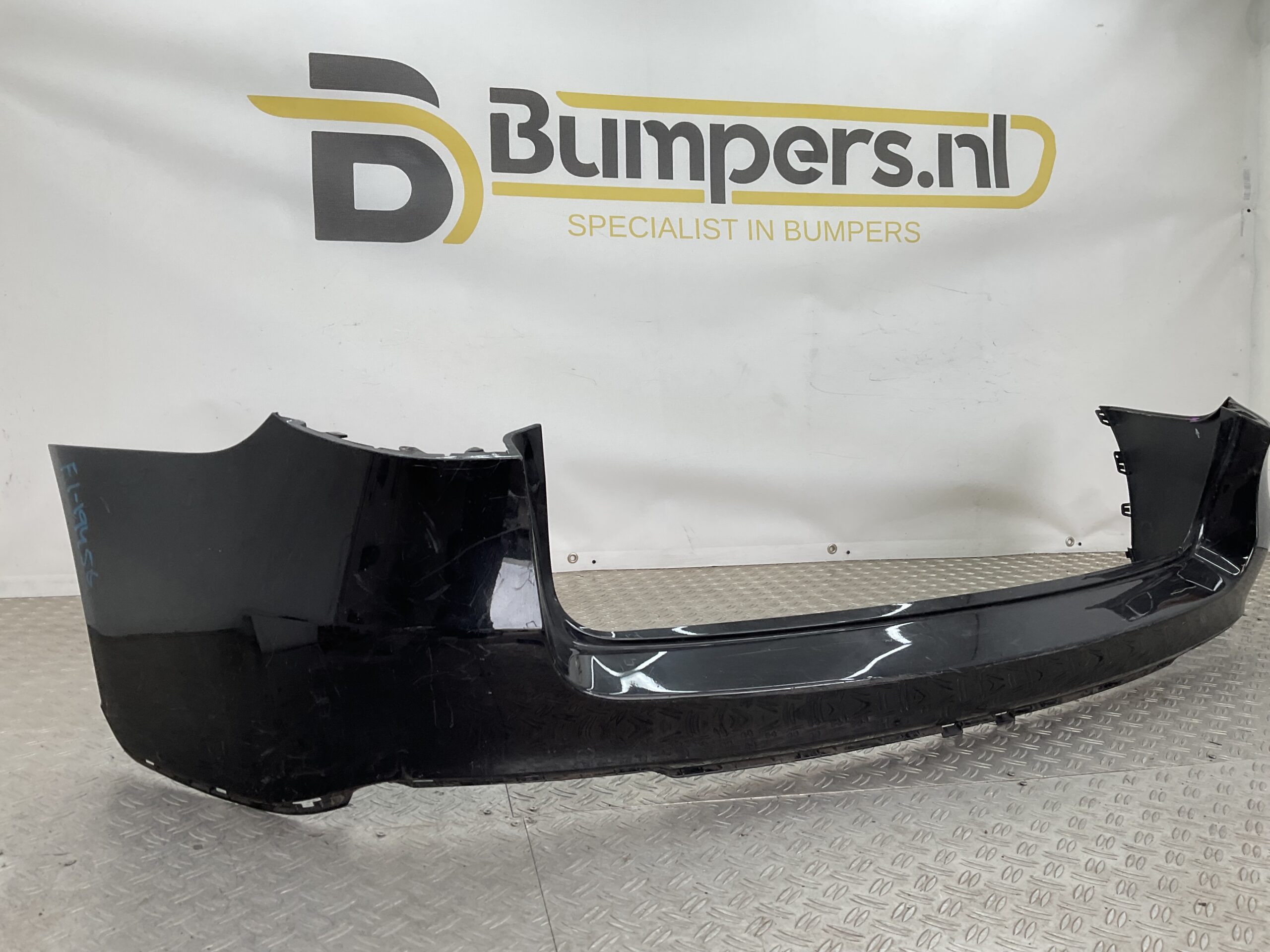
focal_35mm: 29
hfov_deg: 61.7
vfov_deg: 48.2
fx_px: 1064
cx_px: 635
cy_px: 476
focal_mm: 3
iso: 16
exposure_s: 1/124
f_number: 1.8
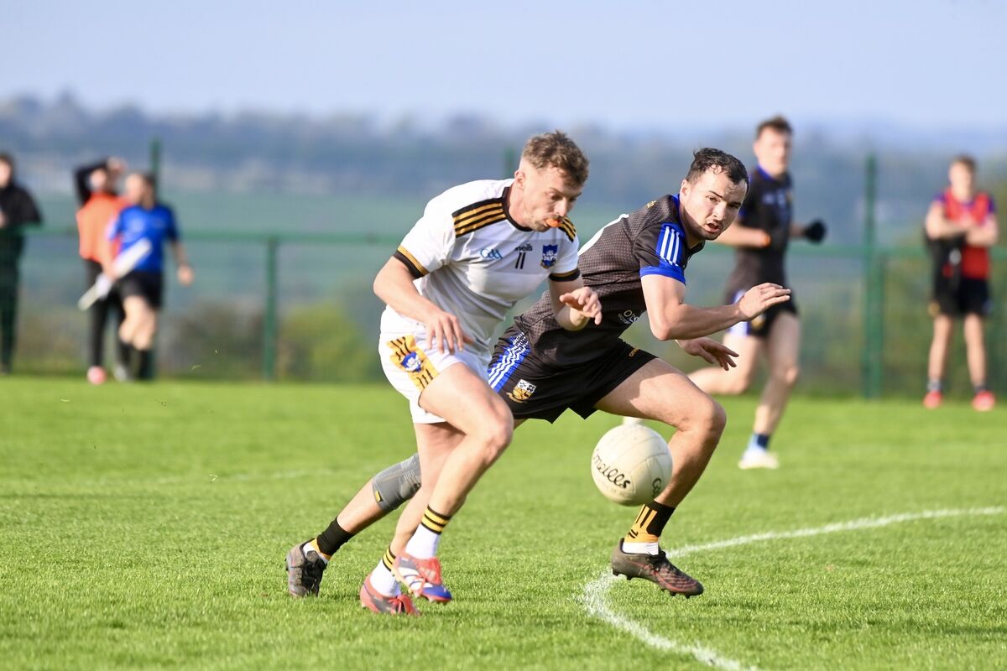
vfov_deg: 3.4
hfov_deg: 5.0
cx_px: 504
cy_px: 336
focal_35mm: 410
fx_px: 11468
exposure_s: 1/2500
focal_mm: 410
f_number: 5.6
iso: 1250
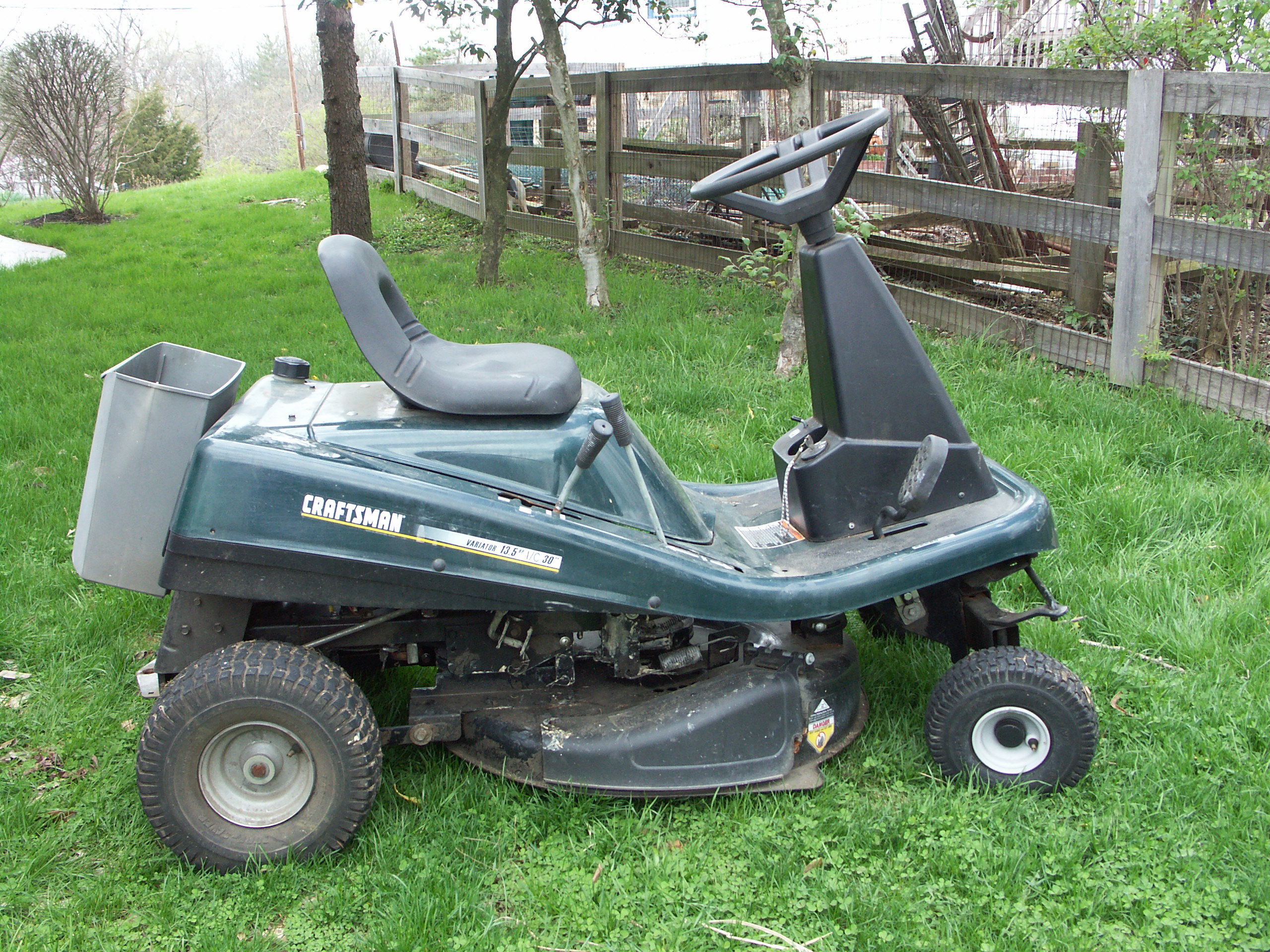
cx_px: 635
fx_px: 1211
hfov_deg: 55.4
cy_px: 476
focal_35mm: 33
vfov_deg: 42.9
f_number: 4.5
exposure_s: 1/125
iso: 100
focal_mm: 8.44
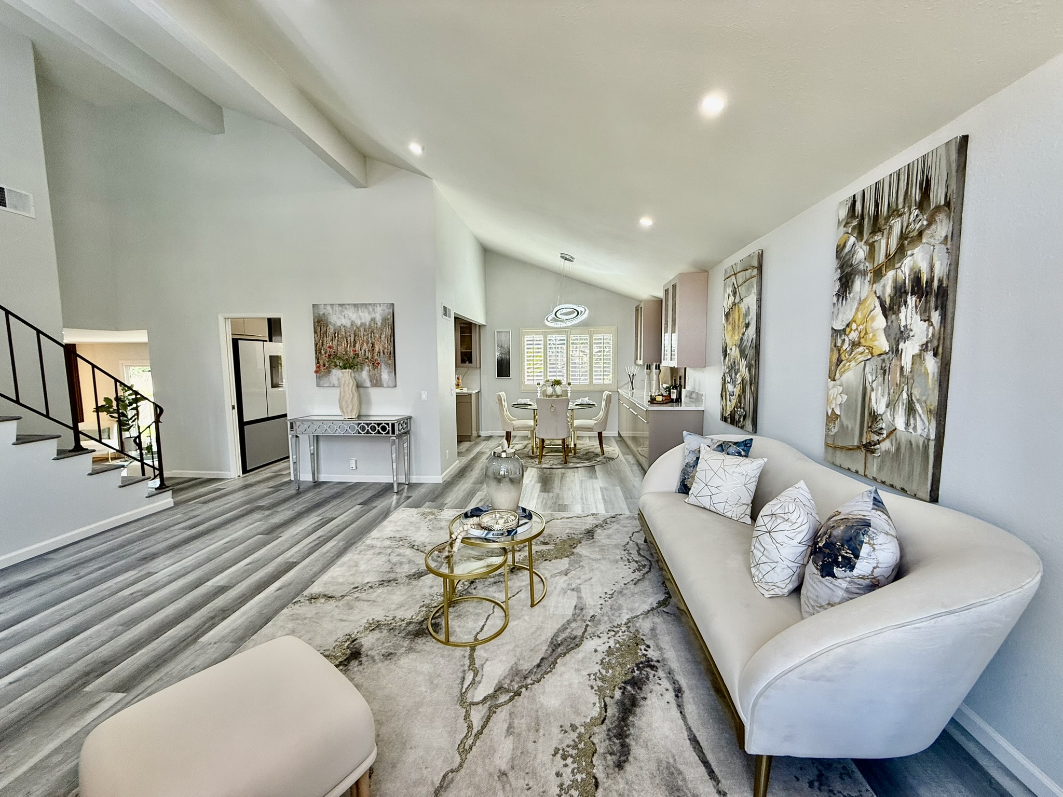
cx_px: 532
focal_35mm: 14
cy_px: 398
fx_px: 430
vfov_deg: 85.7
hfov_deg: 102.1
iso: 100
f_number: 2.2
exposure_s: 1/120
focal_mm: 2.22
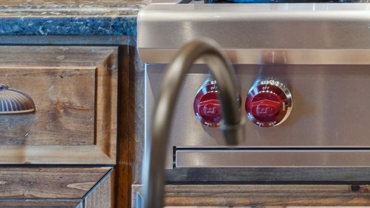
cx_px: 533
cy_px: -310
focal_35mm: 159
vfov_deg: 7.1
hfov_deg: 12.9
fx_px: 1560
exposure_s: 1/5
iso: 320
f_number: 8
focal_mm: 30
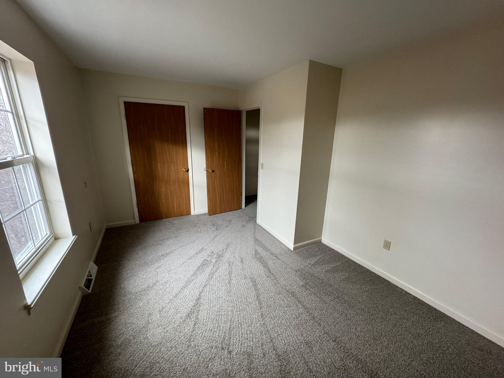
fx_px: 204
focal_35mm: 14
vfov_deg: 85.7
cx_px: 252
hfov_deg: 102.1
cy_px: 189
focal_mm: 2.22
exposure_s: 1/60
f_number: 2.2
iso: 320
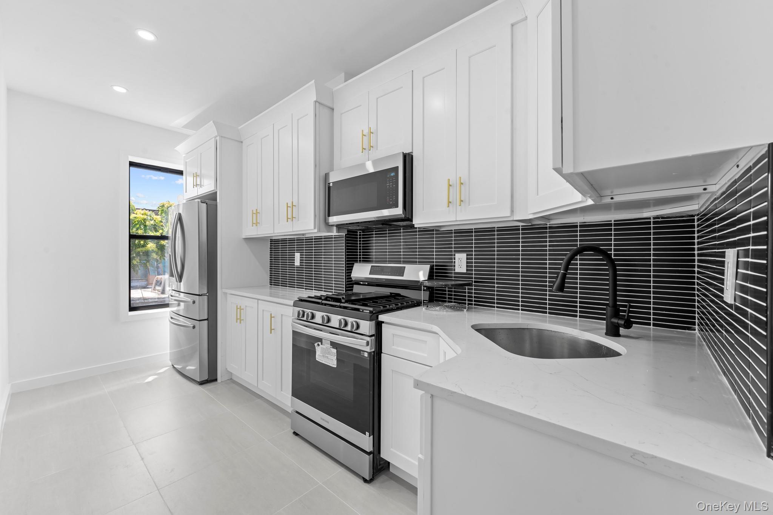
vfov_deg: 81.2
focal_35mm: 14
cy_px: 258
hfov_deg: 104.3
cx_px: 386
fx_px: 301
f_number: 10
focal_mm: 14
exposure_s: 1/2
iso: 200
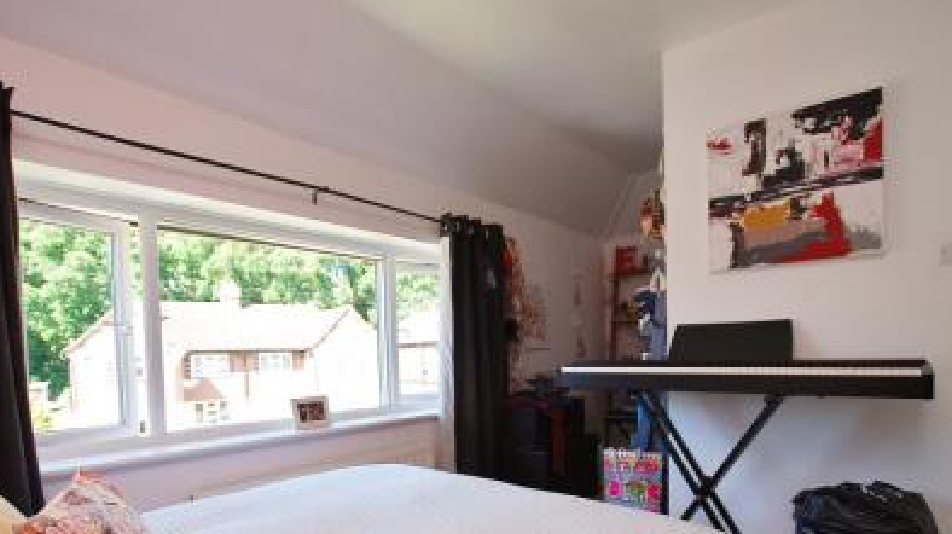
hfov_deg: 89.3
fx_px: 479
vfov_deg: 56.4
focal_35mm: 19
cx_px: 430
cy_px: 376
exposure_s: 1/50
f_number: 4
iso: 100
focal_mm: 10
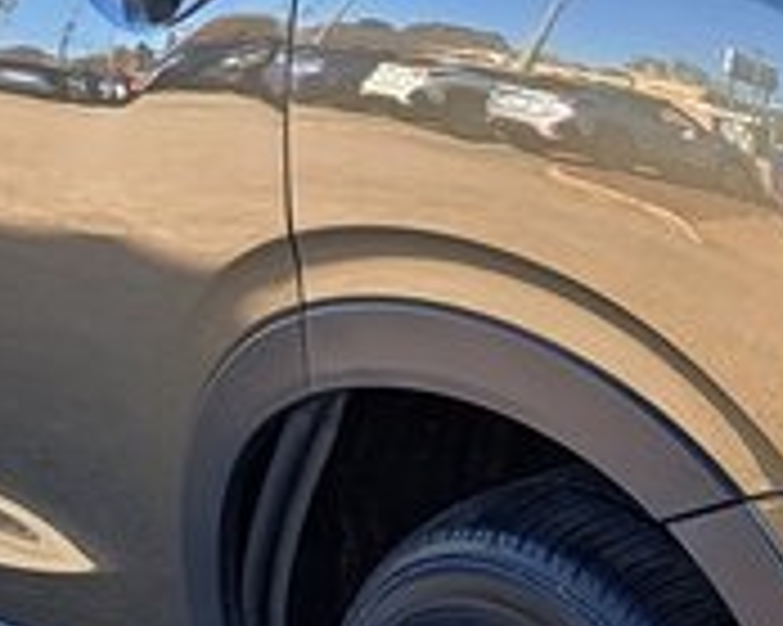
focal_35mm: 138
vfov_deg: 11.1
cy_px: 99
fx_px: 3196
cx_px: 1206
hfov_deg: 13.1
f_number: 1.8
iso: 50
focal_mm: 5.23
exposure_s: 1/255
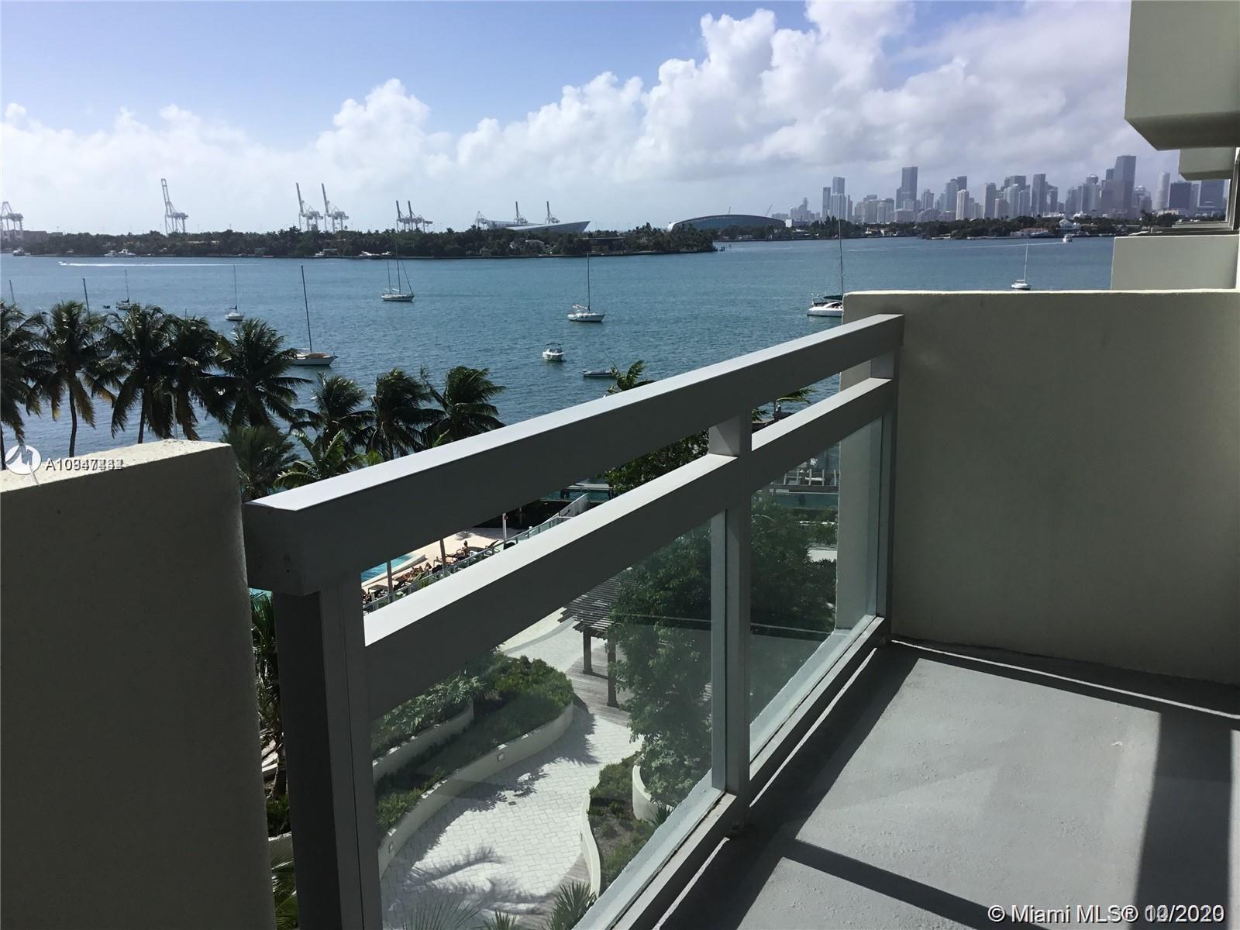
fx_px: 1110
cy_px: 465
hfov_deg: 58.4
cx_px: 620
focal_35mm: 31
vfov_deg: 45.4
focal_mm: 3.3
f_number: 2.4
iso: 25
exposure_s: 1/2331
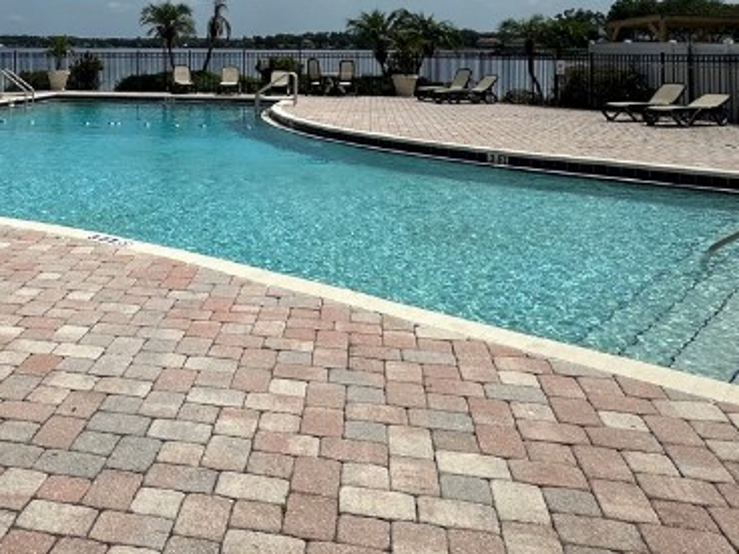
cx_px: 153
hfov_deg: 45.5
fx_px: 833
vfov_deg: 33.9
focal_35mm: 39
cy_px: 12
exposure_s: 1/4651
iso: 50
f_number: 2.2
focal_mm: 2.22
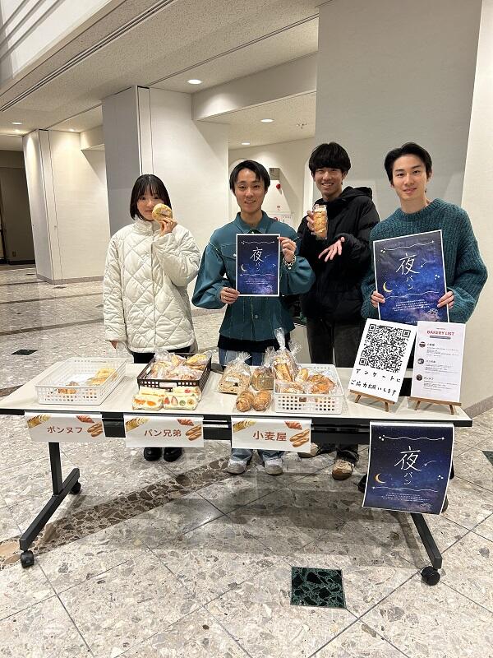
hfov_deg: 53.1
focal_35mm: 26
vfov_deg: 67.3
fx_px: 494
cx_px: 246
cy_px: 329
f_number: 1.5
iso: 100
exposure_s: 1/60
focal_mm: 5.7
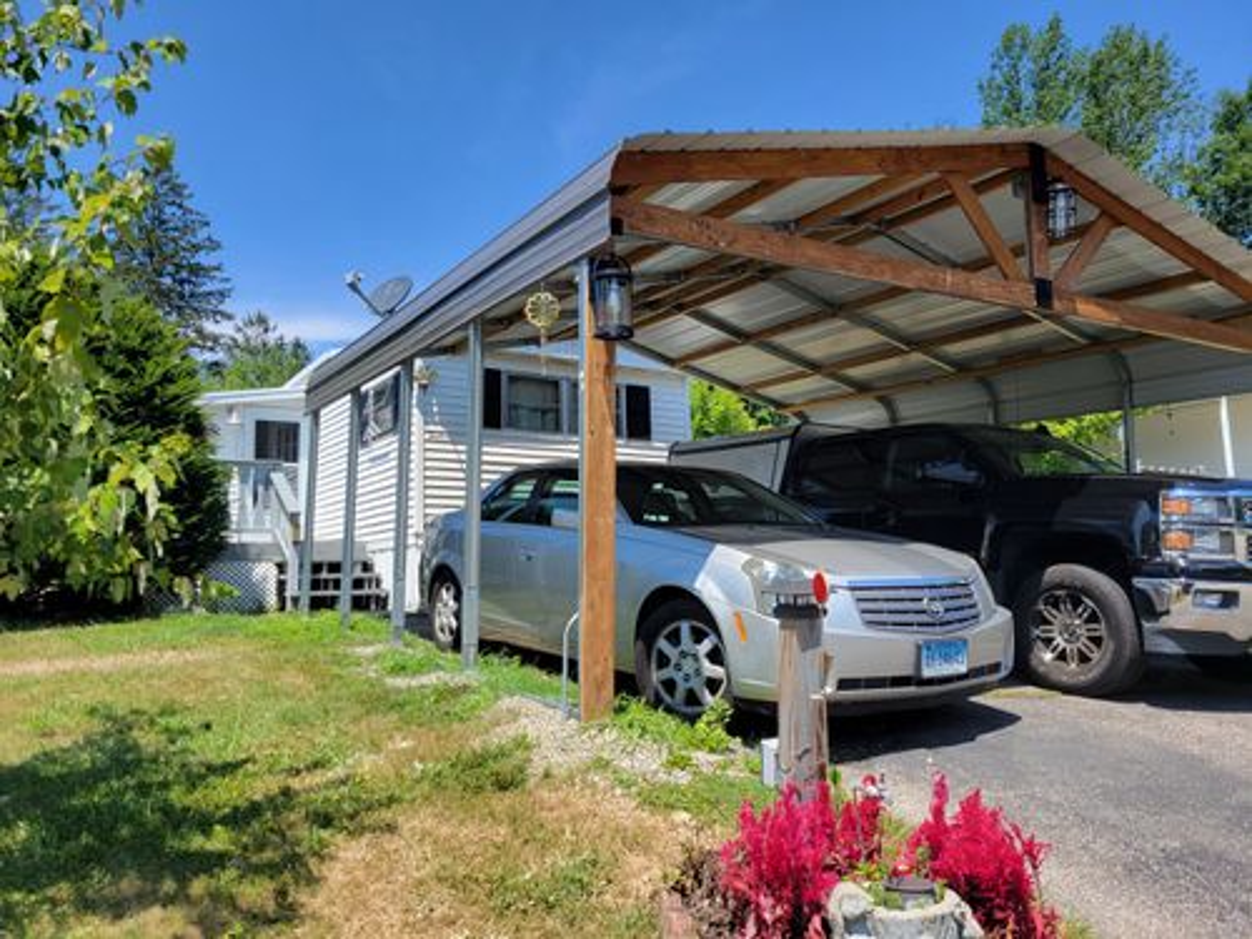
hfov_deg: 67.3
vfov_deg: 53.1
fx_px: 940
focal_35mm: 26
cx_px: 626
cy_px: 470
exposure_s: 1/1328
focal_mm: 5.4
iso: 40
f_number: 1.8
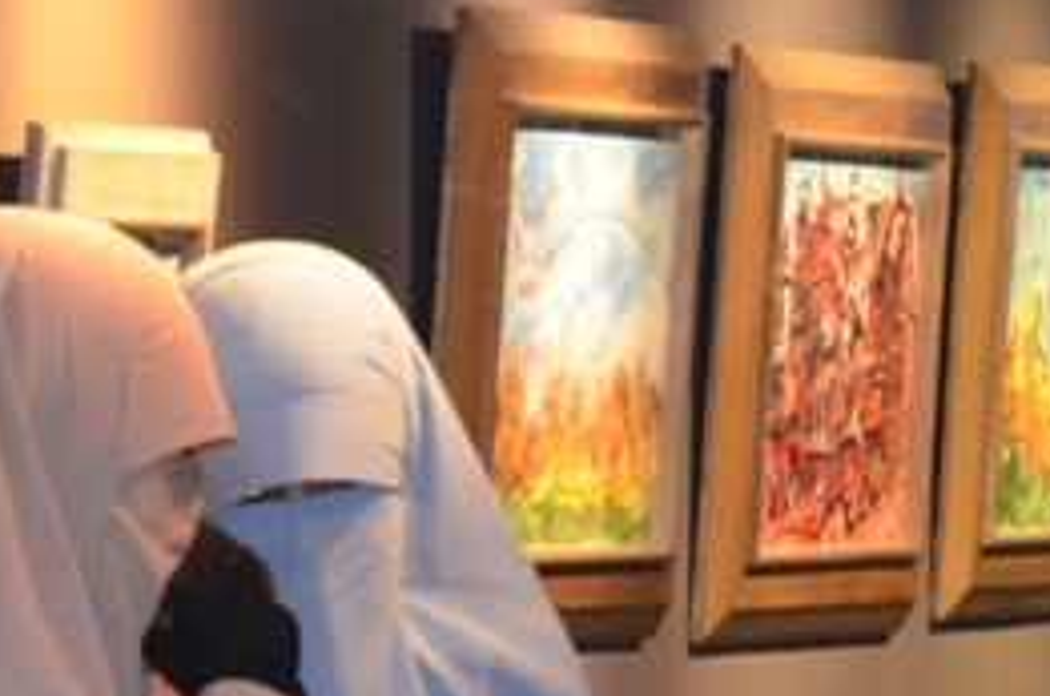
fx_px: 17319
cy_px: 951
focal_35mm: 595
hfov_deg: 3.5
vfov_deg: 2.3
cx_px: 1191
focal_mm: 105
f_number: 5.6
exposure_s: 1/60
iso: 3200
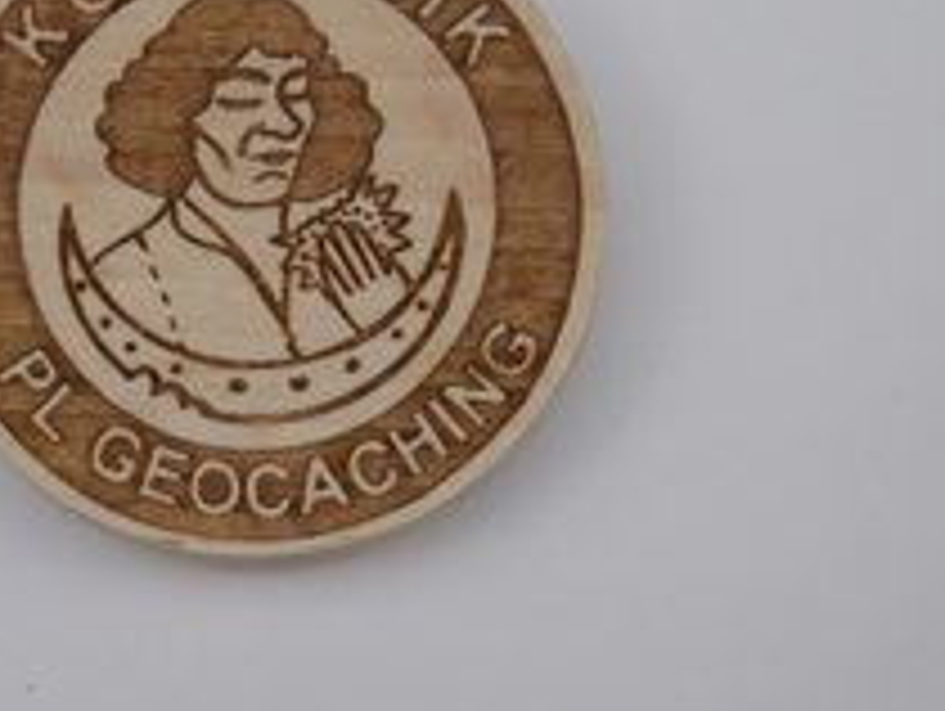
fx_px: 5193
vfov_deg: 7.8
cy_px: 214
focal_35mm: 190
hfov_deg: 10.4
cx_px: 274
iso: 3200
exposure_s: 1/2000
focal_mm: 57
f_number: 6.3
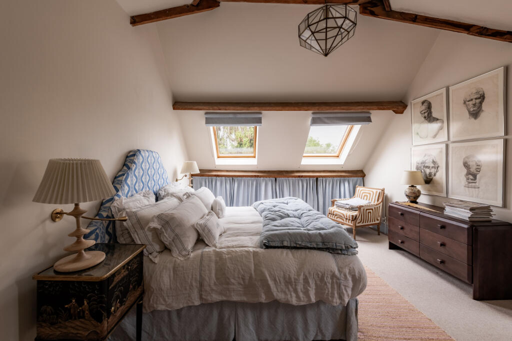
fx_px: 199
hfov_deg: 104.2
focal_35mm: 14
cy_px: 170
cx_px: 256
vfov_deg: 81.2
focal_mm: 14
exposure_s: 1/100
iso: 500
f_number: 8
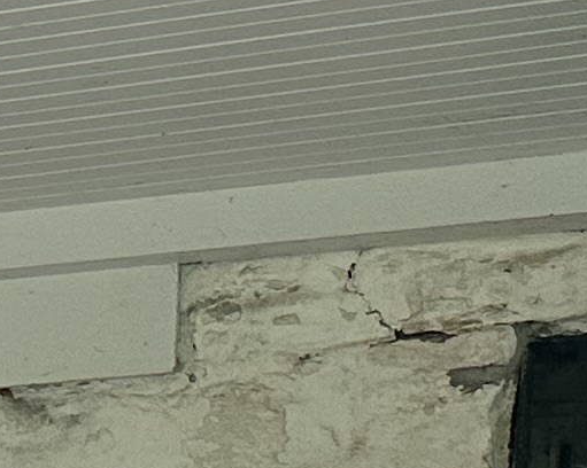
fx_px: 3212
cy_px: 1173
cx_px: -1633
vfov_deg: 7.7
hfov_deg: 7.7
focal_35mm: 185
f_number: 1.78
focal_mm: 6.86
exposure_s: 1/558
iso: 80
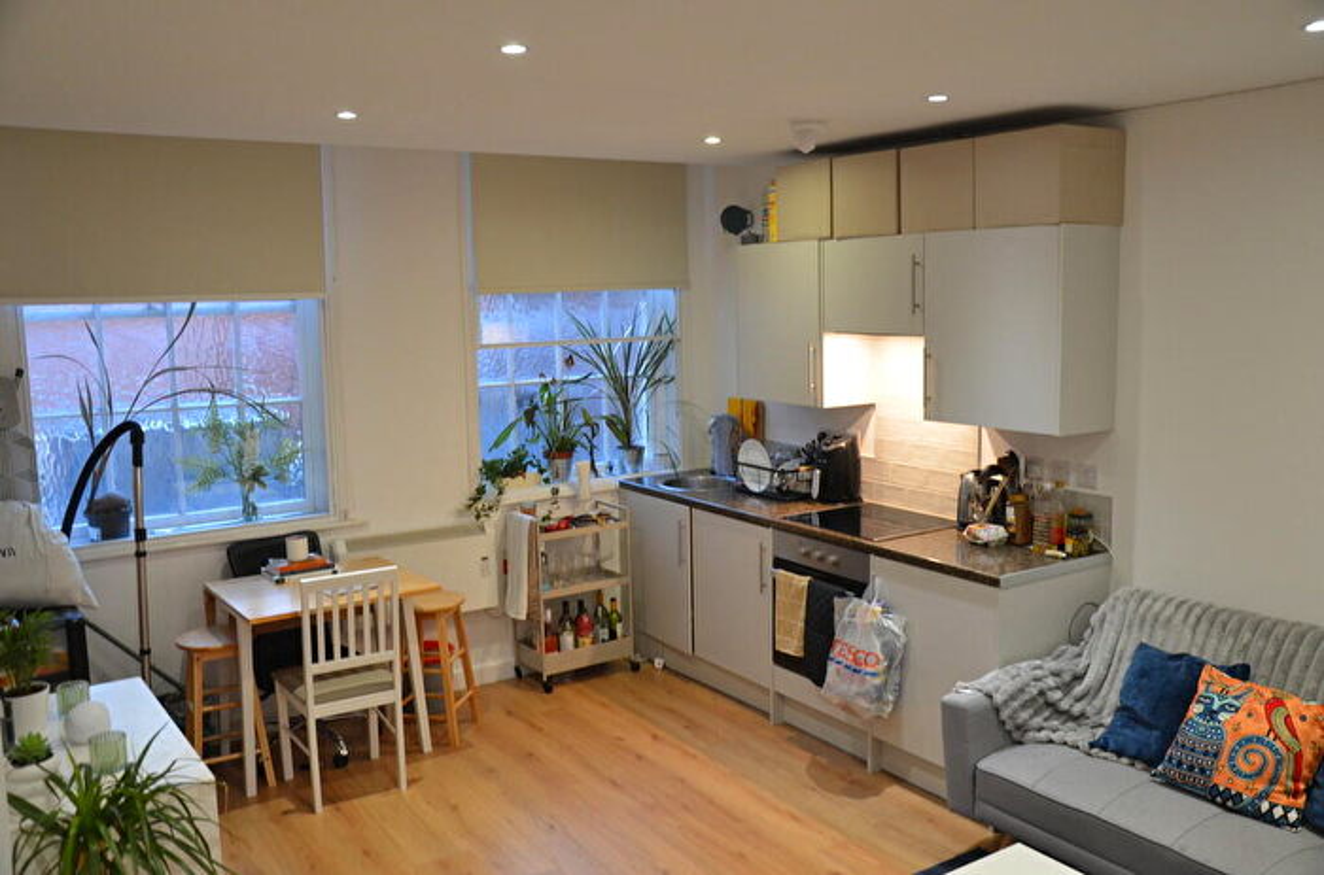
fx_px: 1156
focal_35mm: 32
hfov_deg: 59.6
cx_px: 662
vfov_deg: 41.5
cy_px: 438
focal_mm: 21
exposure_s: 1/40
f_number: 3.8
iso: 800
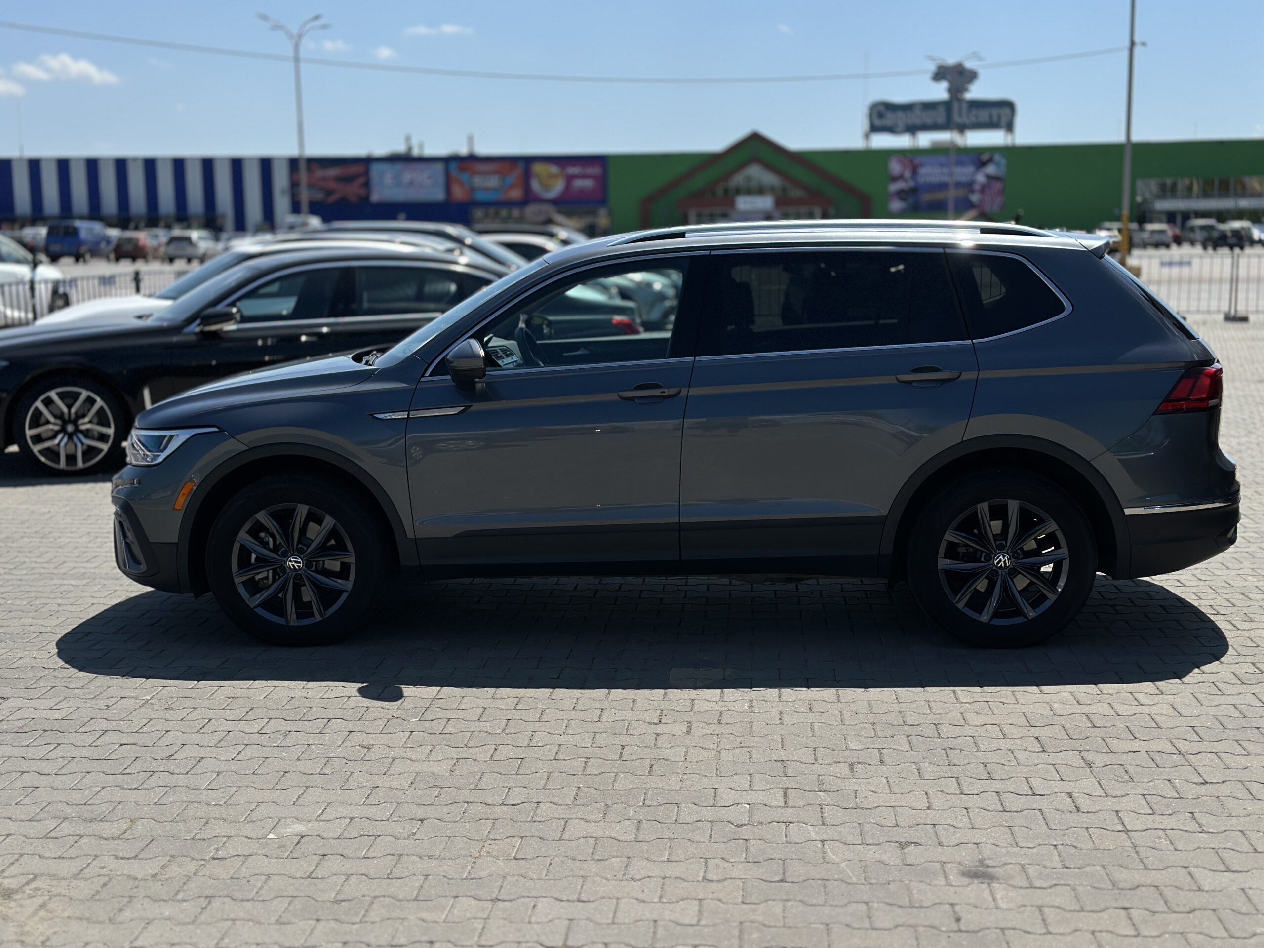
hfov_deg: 39.7
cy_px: 474
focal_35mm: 48
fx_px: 1753
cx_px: 632
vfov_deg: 30.3
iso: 100
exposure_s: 1/9804
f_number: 1.78
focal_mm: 6.86
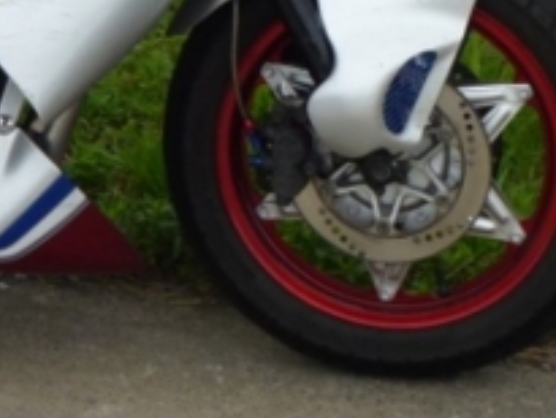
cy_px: -149
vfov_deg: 8.7
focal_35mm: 168
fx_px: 2700
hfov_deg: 11.5
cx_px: -117
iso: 100
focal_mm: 7.4
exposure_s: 1/500
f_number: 3.9
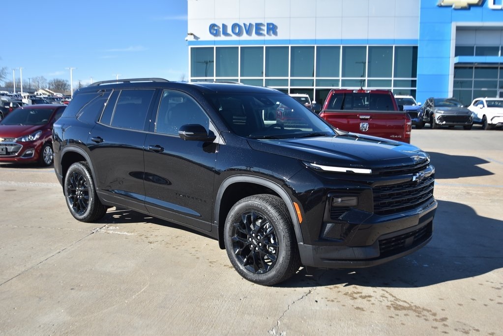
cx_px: 252
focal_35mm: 36
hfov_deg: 53.1
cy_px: 168
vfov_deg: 36.9
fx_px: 503
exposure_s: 1/500
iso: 100
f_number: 4.5
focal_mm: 24
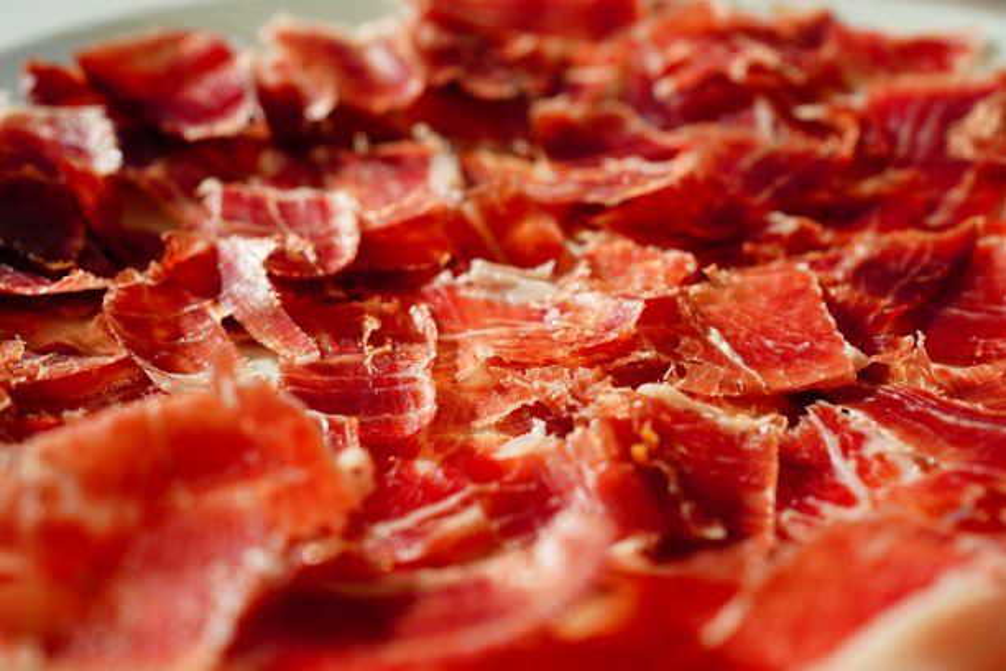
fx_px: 1467
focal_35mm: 52
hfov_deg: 37.9
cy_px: 336
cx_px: 503
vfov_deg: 25.8
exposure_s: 1/500
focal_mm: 35
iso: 100
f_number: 5.6
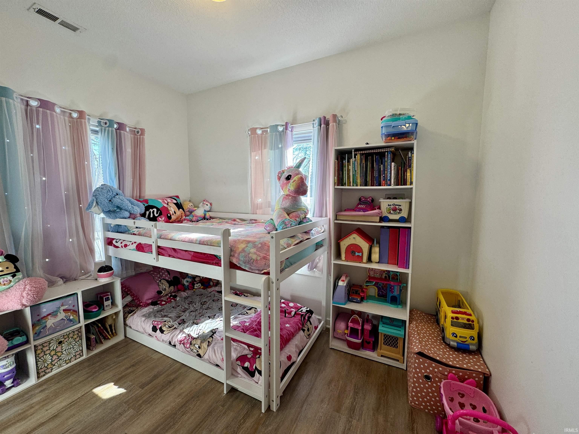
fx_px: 234
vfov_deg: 85.7
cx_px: 290
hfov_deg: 102.1
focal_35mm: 14
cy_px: 217
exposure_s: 1/120
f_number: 2.2
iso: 80
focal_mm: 2.22
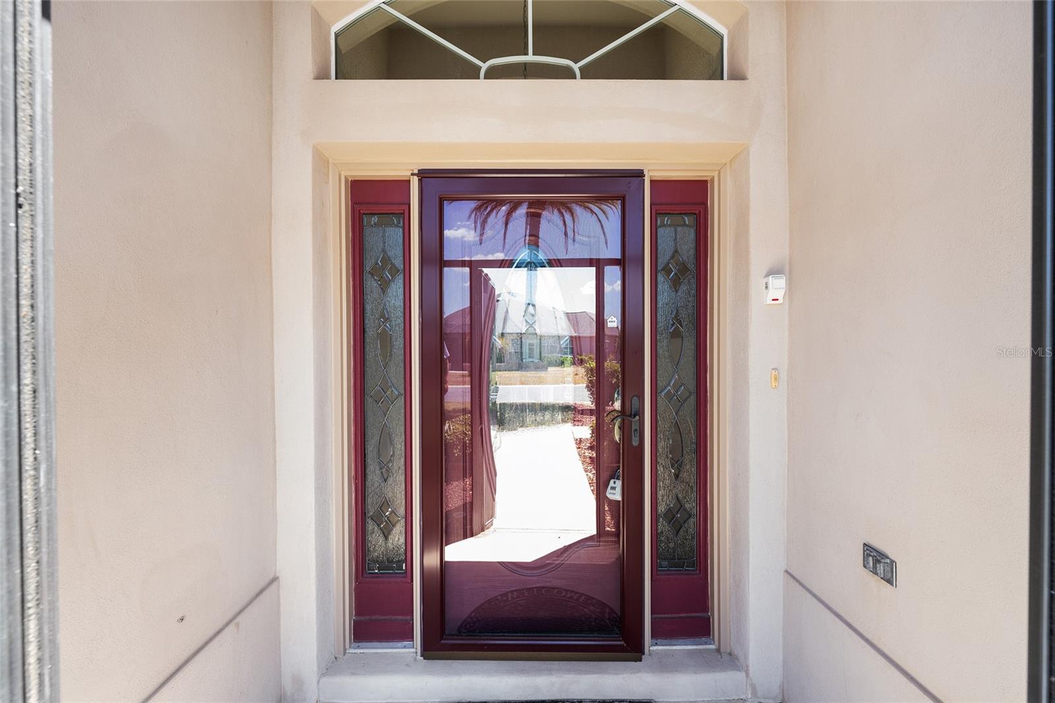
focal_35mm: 15
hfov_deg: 100.4
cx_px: 528
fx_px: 439
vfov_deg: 77.3
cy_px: 352
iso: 250
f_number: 8
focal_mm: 15
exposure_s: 1/10
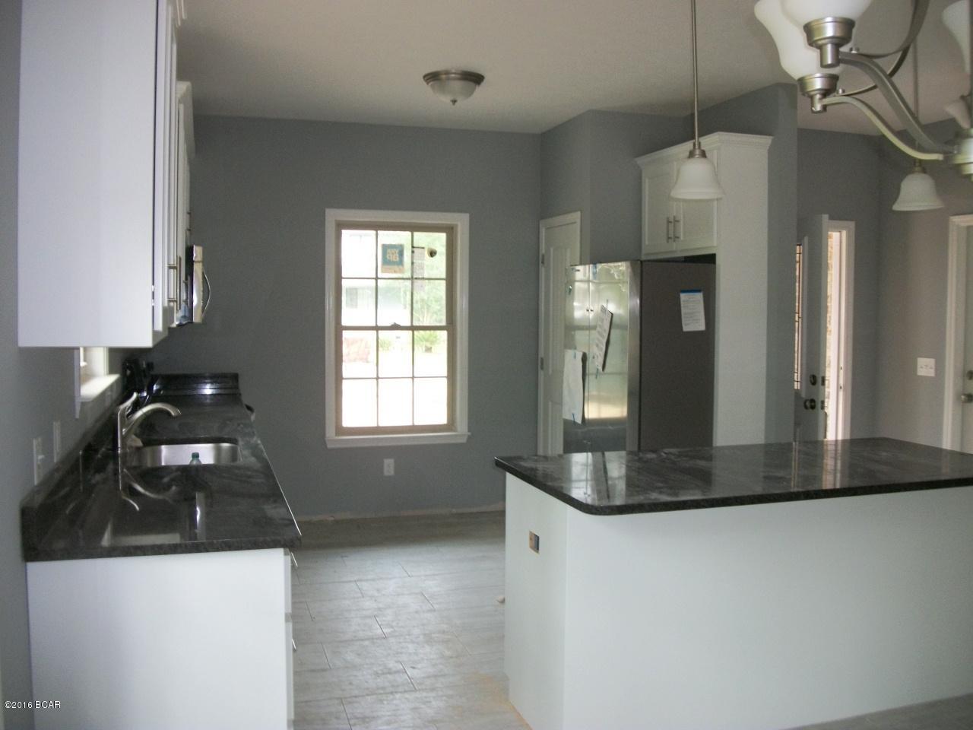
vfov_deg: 44.2
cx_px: 486
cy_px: 365
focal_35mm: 32
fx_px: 899
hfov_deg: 56.8
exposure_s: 1/40
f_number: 2.9
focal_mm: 5.7
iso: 160
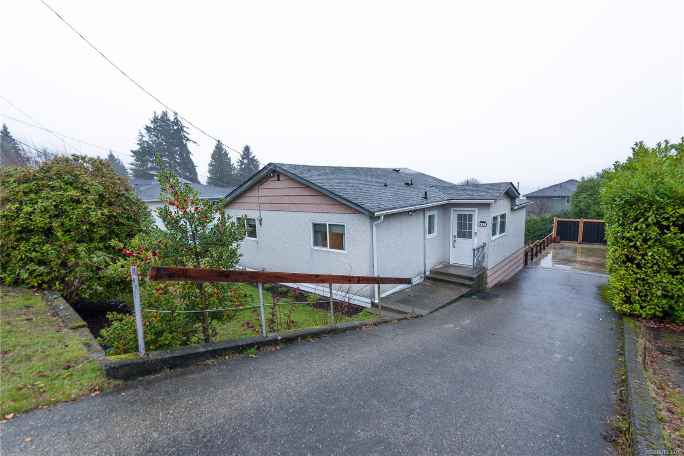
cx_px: 342
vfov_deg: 73.8
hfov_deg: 96.7
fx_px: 304
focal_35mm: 16
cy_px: 228
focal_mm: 16
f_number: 6.3
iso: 250
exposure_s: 1/60
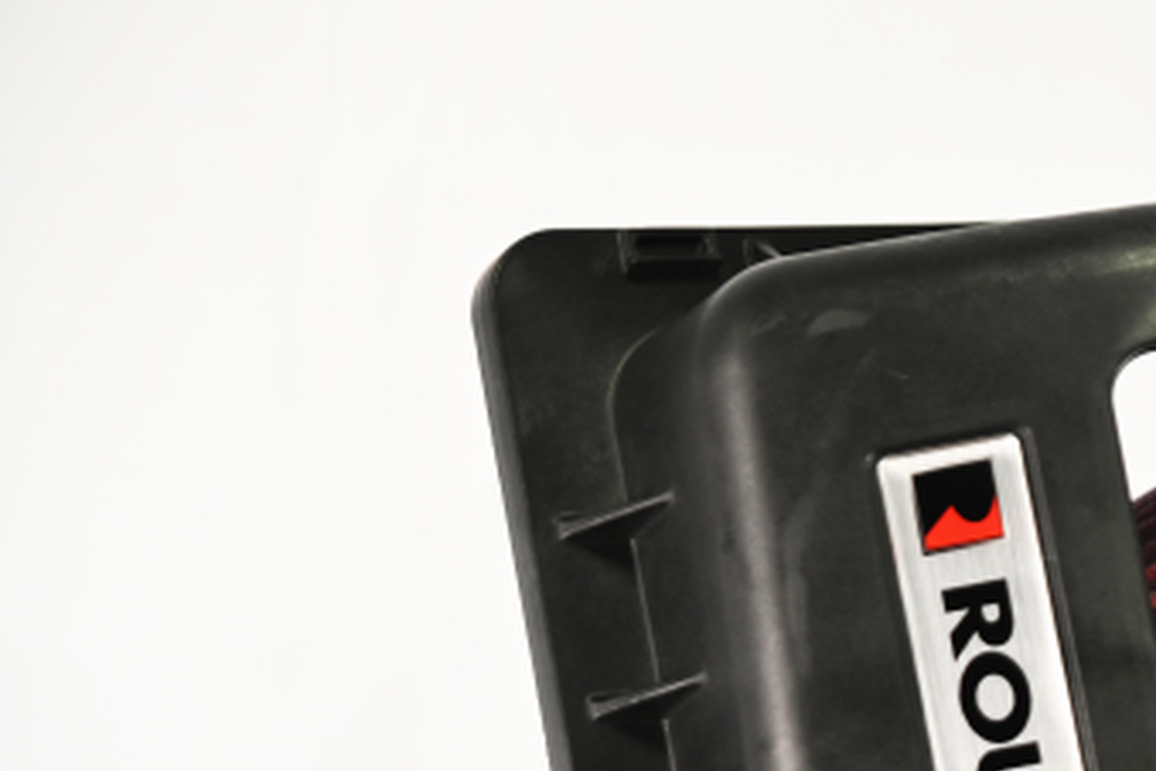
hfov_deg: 12.2
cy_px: 786
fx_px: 5298
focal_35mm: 165
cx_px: 1347
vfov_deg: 8.3
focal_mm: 70
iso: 500
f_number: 2.8
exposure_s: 1/125
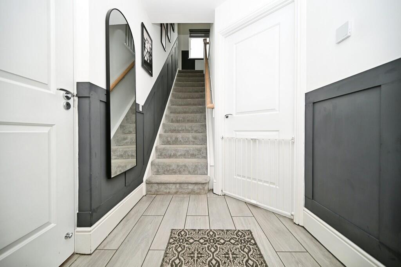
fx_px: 156
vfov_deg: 81.2
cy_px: 134
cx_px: 200
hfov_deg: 104.2
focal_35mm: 14
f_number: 4
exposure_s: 1/60
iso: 100
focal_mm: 14
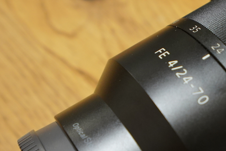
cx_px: 238
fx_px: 584
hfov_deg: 21.0
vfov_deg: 14.7
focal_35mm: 93
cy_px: 106
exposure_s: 1/15
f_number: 8
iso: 2000
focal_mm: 35
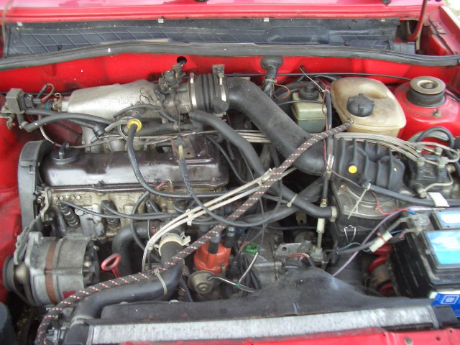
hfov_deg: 52.6
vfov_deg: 40.7
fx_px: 465
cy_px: 172
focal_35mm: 35
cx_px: 230
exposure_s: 1/125
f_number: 2.6
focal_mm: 5.8
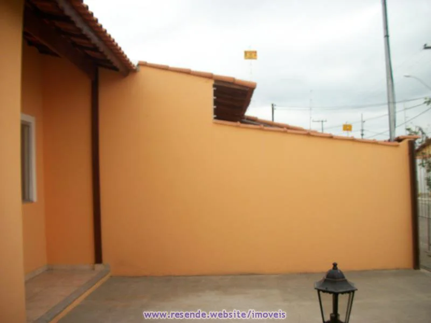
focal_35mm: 32
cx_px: 216
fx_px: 398
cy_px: 162
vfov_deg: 44.2
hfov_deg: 56.8
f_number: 2.9
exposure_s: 1/320
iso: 80
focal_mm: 5.7
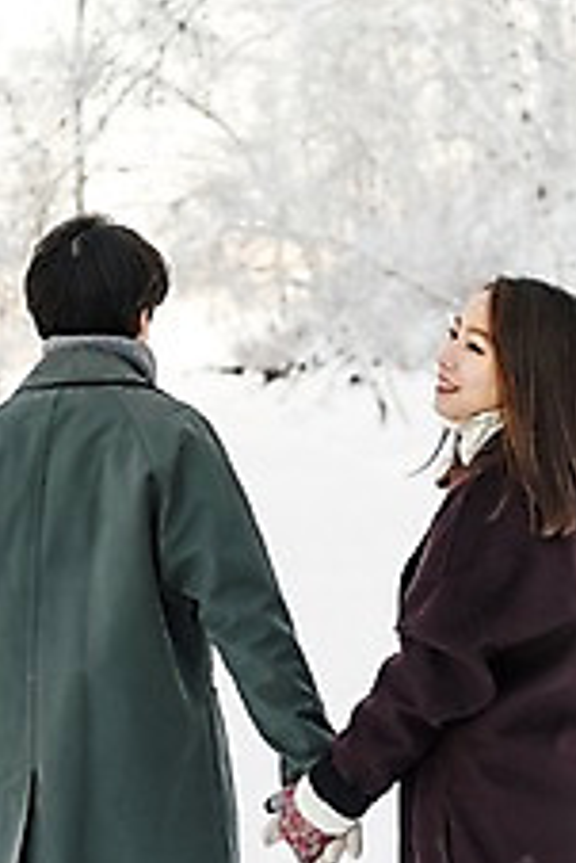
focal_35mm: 85
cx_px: 292
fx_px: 2037
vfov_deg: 23.9
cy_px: 393
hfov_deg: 16.1
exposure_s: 1/1000
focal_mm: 48
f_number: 2.8
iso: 400
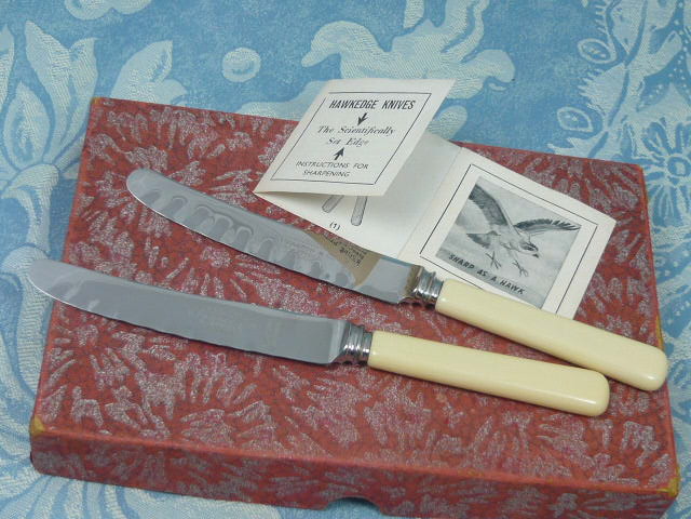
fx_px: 1258
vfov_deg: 23.3
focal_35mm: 63
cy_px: 260
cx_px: 346
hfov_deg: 30.7
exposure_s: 1/250
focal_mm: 6.6
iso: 100
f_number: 3.3
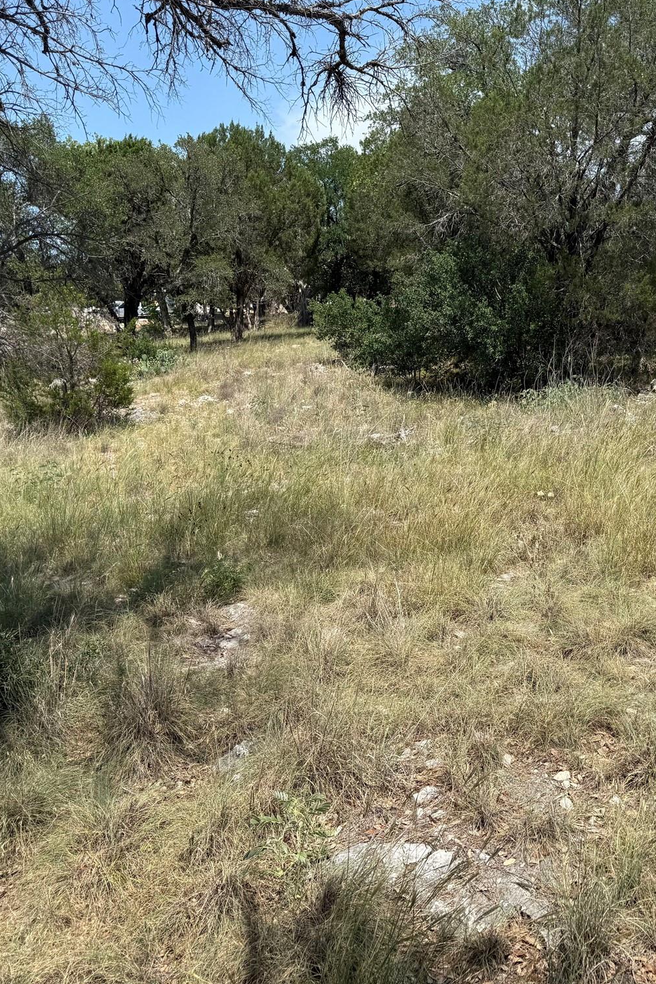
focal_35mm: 34
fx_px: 930
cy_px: 482
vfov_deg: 55.8
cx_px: 416
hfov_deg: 38.6
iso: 80
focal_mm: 6.76
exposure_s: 1/3425
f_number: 1.78
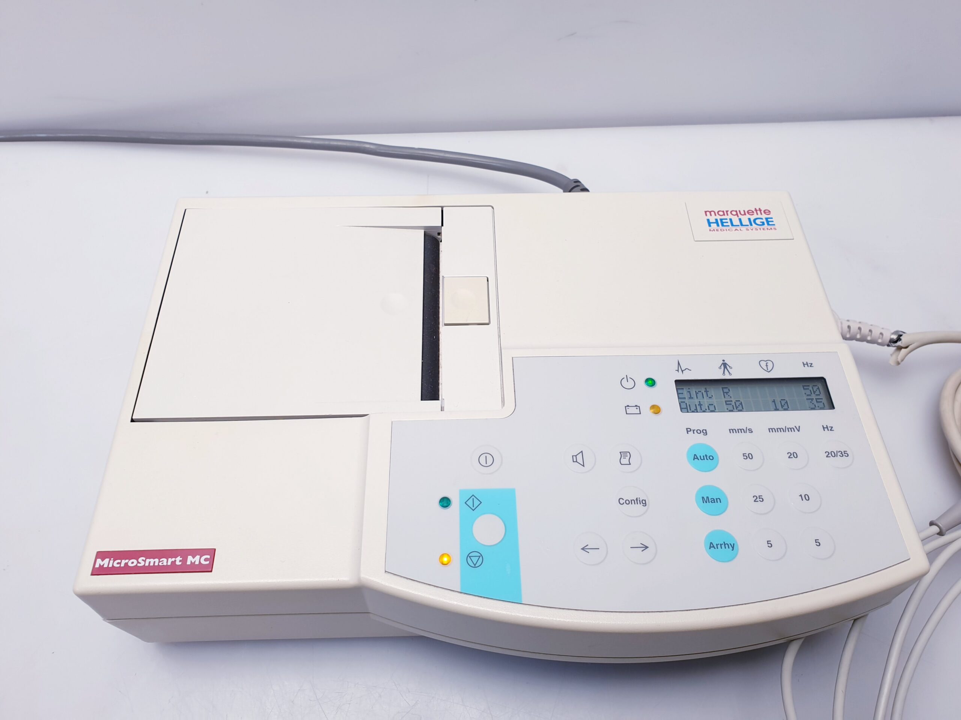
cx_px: 480
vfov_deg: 53.1
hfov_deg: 67.3
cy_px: 360
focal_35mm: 26
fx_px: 722
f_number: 2.4
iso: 50
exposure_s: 1/50
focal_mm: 4.3
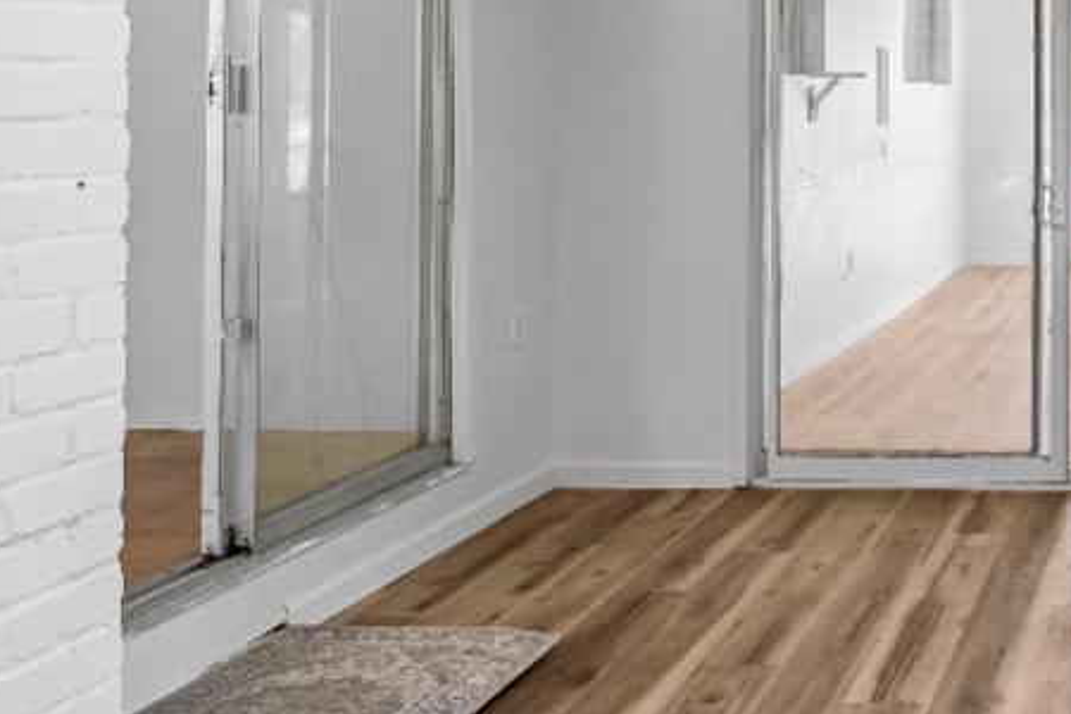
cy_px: 80
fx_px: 1487
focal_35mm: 50
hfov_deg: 34.3
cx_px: 1175
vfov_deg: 26.2
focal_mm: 10
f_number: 8
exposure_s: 1/20
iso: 320
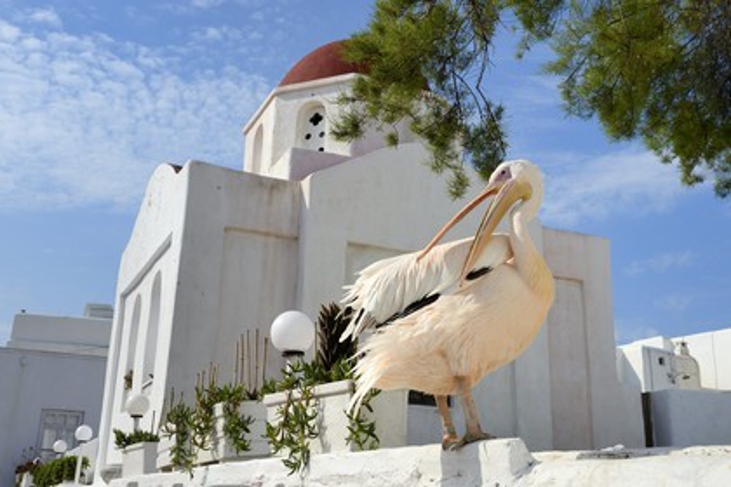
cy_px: 244
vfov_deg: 33.4
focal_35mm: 40
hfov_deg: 48.5
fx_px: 812
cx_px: 366
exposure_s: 1/400
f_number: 11
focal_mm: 40
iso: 200
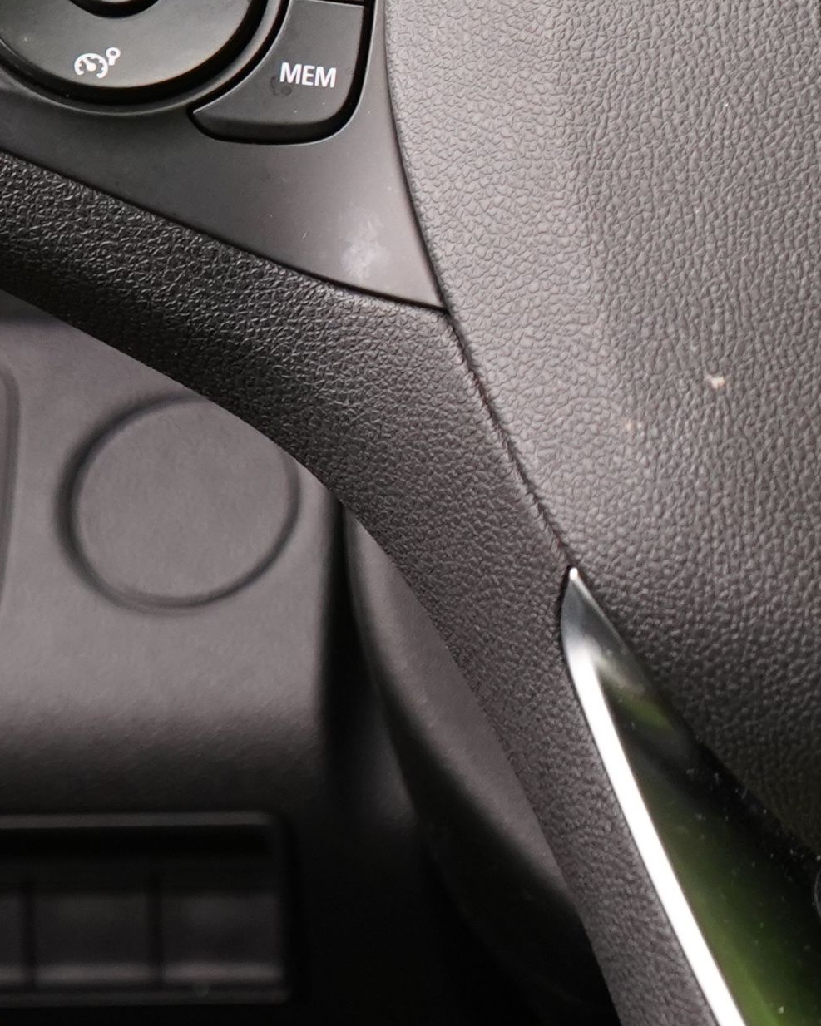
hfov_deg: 10.4
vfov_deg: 13.1
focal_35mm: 146
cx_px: 1025
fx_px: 4435
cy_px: 103
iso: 1250
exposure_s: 1/20
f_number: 5.6
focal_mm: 32
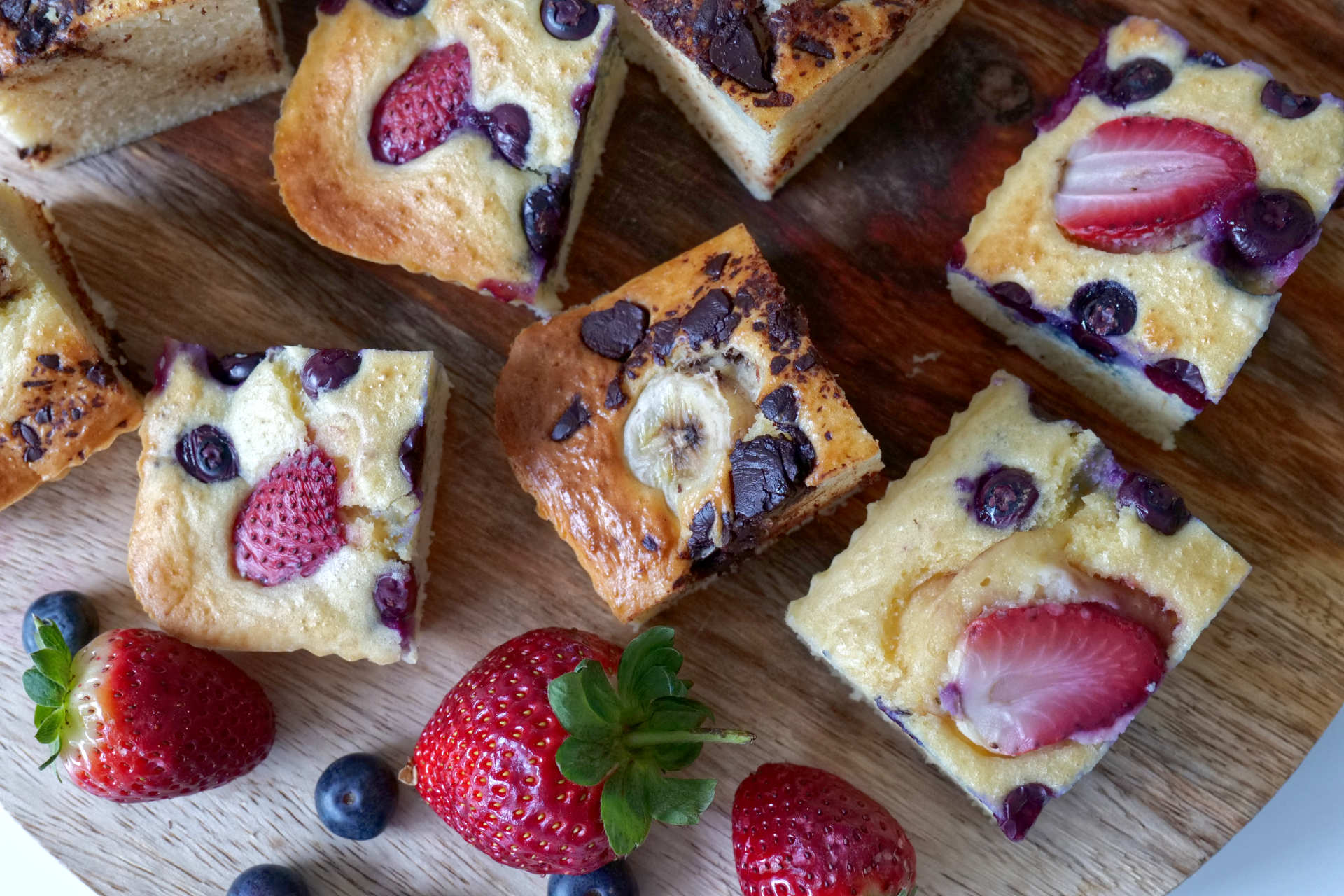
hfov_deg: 38.9
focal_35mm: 51
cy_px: 448
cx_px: 672
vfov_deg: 26.5
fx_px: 1904
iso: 4000
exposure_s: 1/60
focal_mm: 51
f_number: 8
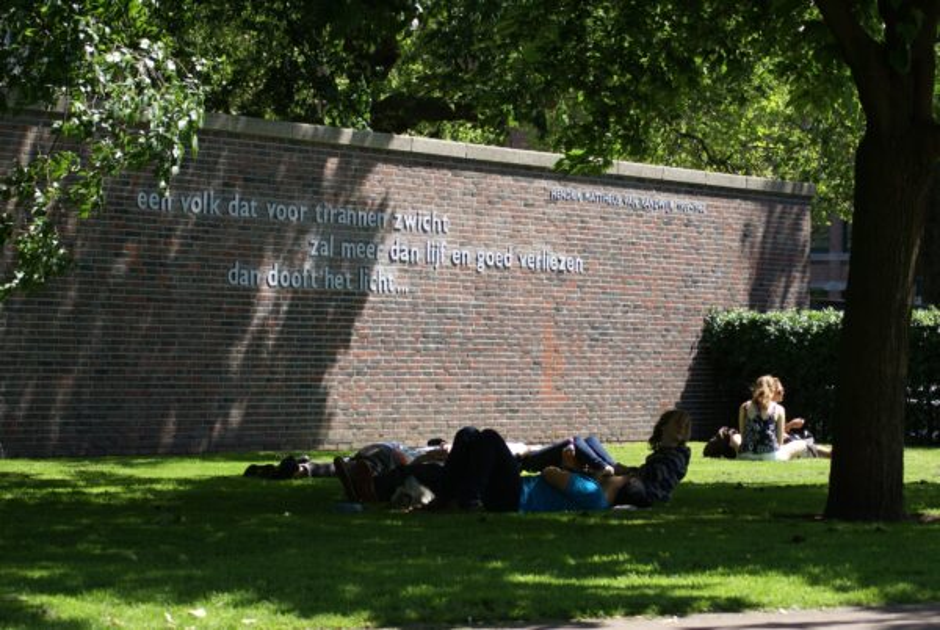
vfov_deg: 13.1
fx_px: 2746
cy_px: 315
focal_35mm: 105
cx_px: 470
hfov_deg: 19.4
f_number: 6.3
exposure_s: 1/160
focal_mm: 70
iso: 100
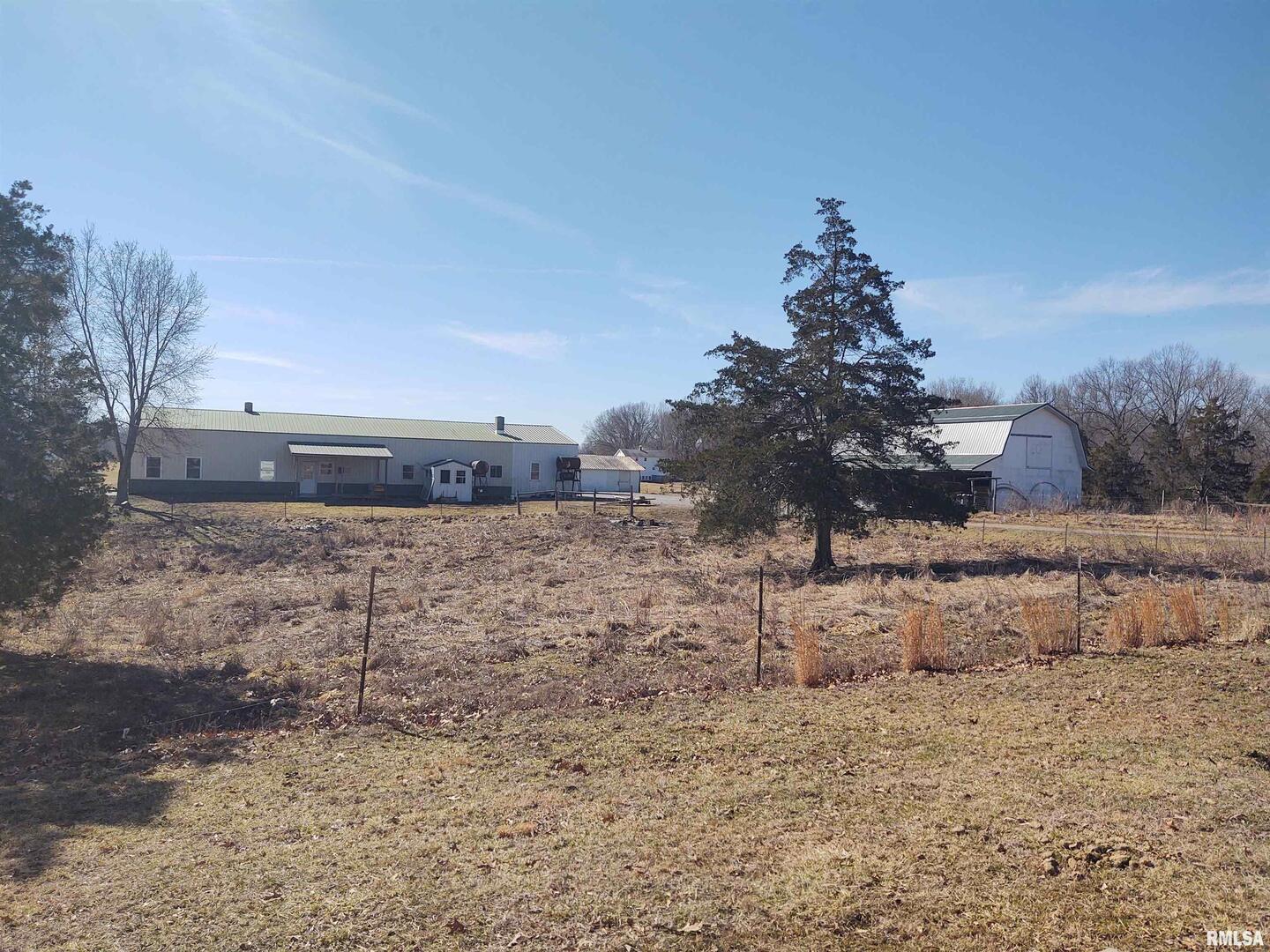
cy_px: 476
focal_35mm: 27
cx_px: 635
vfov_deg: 51.4
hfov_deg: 65.3
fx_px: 991
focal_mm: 4.75
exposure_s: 1/5564
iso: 100
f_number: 1.7
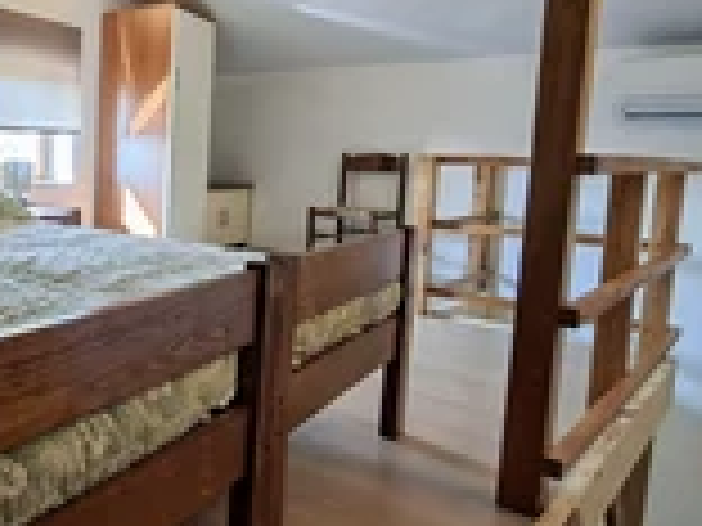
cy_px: 220
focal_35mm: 30
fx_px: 608
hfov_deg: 52.7
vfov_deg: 46.6
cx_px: 72
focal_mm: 1.74
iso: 200
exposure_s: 1/40
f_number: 2.2
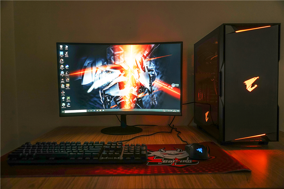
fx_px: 221
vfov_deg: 46.4
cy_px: 94
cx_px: 142
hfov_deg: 65.5
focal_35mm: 28
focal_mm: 28
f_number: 4.5
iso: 400
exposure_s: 1/13
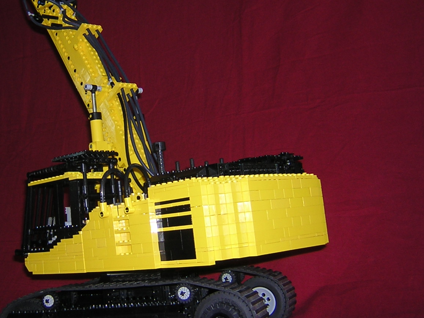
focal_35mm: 50
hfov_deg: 37.7
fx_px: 612
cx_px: 135
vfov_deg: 29.0
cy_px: 124
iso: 100
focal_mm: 4.7
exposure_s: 1/60.1
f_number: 2.6
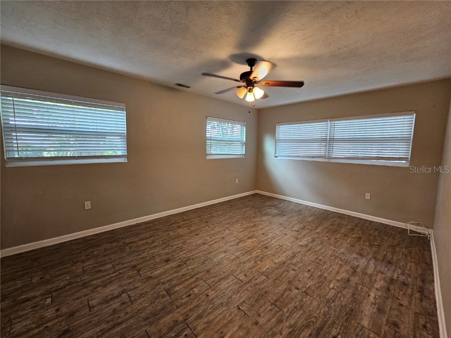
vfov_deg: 89.9
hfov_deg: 106.2
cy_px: 169
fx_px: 169
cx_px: 226
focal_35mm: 13
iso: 200
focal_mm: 2.2
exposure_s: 1/60
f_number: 2.2
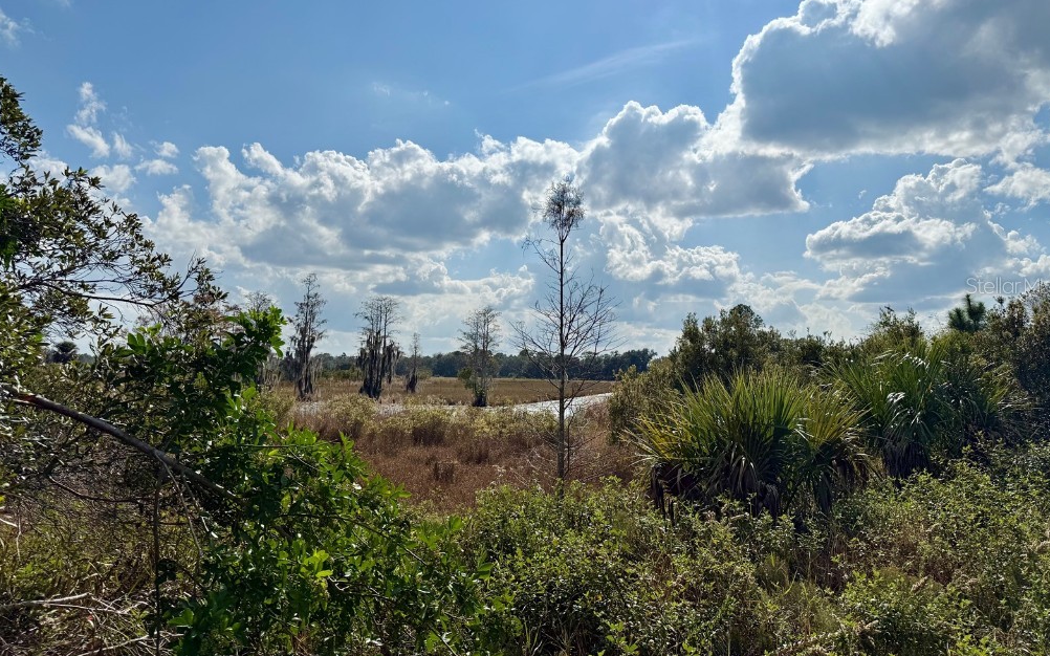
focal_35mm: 26
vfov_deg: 47.5
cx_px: 528
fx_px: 744
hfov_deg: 70.4
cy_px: 285
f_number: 1.78
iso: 64
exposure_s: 1/17544
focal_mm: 6.76
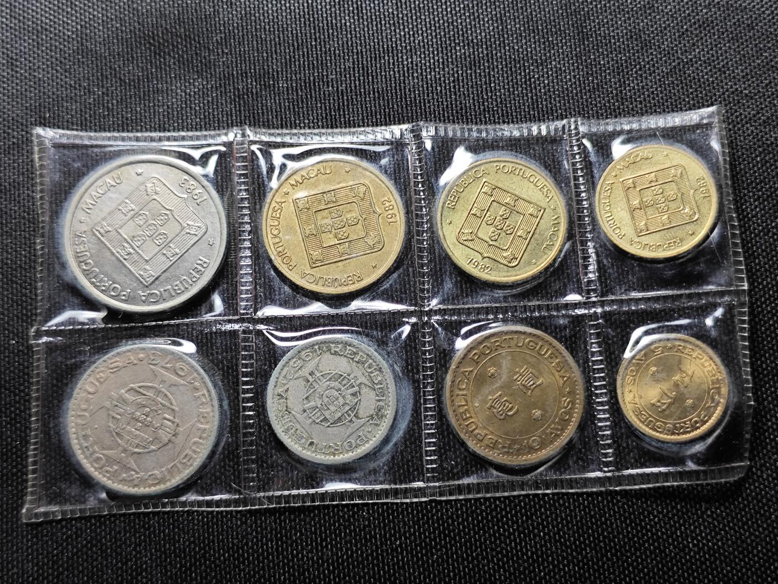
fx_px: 1101
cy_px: 292
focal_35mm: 49
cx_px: 389
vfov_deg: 29.7
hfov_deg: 38.9
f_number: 1.6
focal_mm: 5.84
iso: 125
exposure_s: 1/78.8
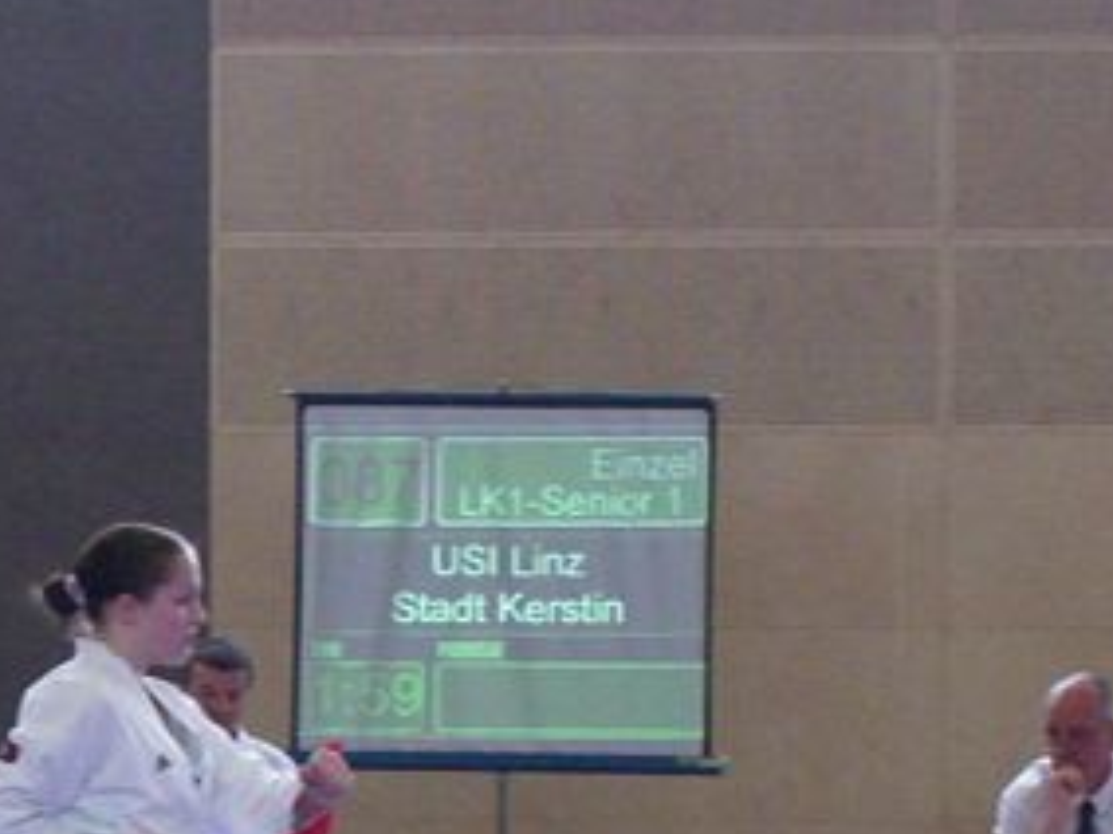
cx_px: 169
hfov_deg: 9.2
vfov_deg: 6.9
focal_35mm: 215
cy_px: 846
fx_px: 6910
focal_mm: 19.7
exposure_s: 1/250
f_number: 4.8
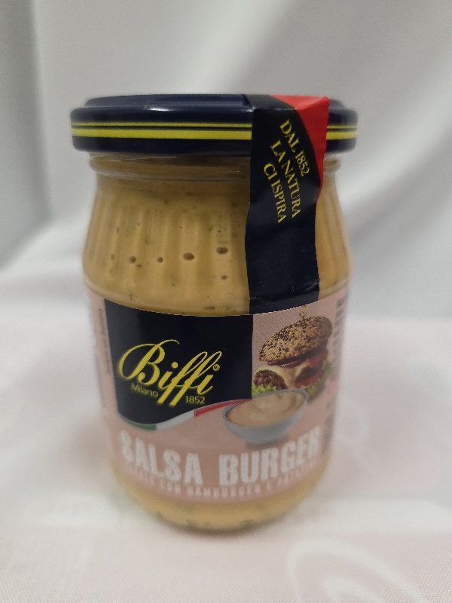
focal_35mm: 23
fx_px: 400
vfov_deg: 73.9
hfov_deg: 58.9
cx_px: 226
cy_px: 302
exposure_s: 1/101
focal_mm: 6.3
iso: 500
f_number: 1.7
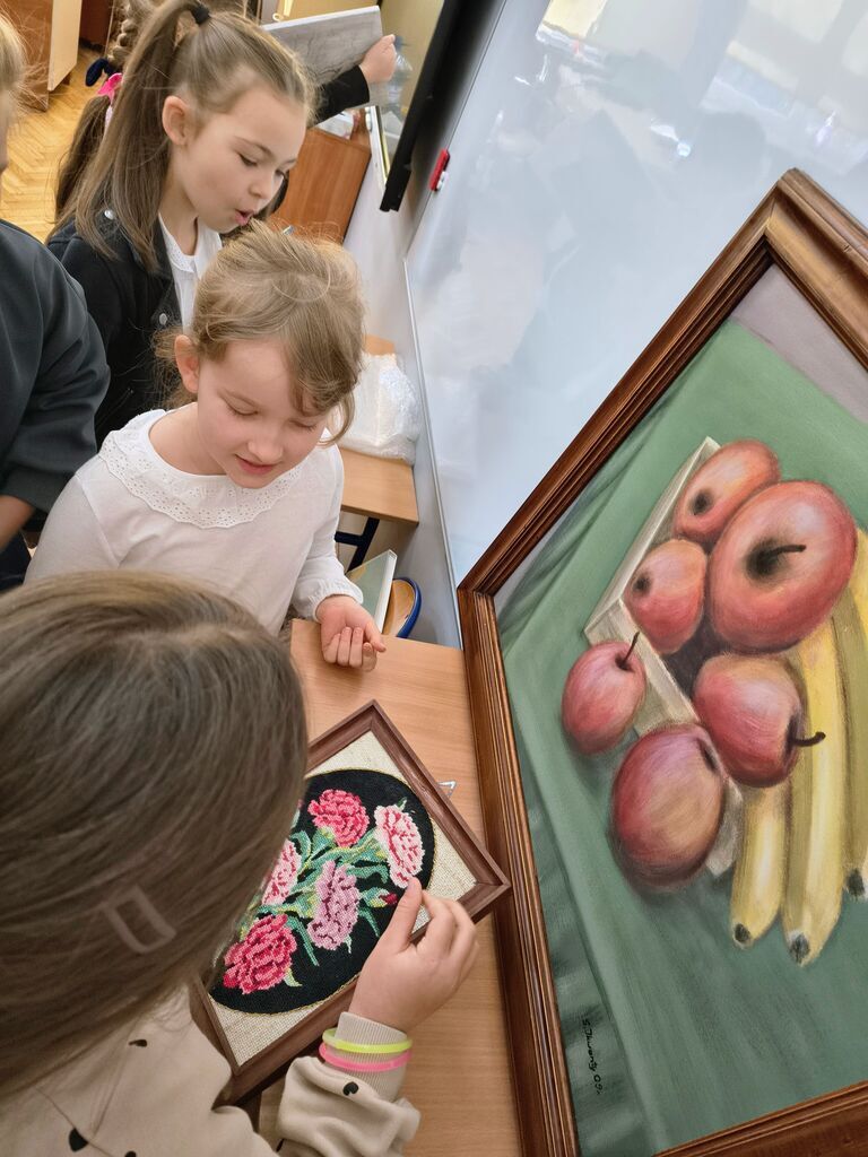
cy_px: 578
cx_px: 434
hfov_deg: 58.9
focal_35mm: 23
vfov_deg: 73.9
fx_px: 769
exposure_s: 1/100
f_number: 1.8
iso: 488
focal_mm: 5.56
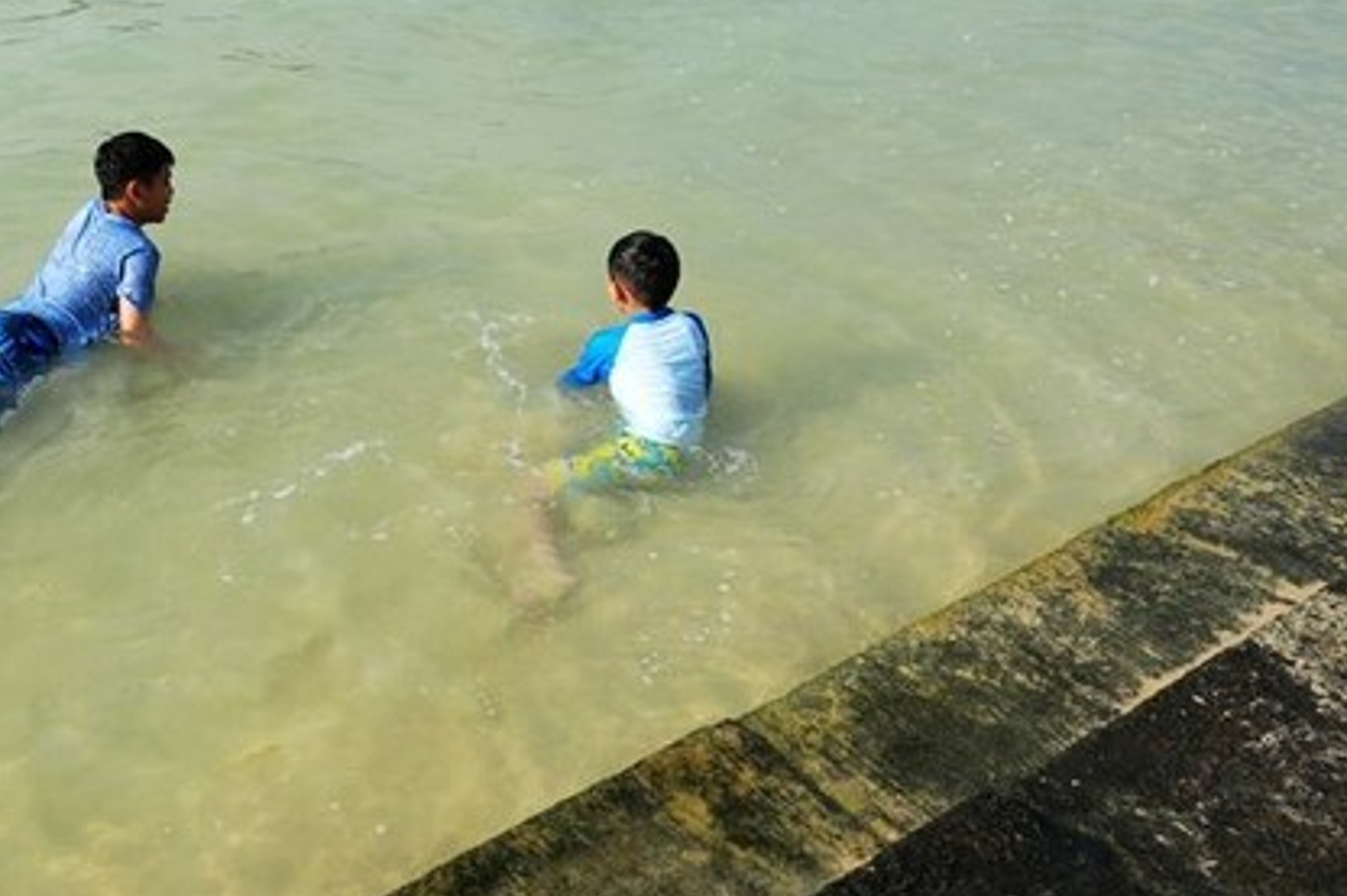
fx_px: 1683
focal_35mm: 45
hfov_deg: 41.7
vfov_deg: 29.6
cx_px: 272
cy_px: 278
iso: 160
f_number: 9
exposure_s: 1/500
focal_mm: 22
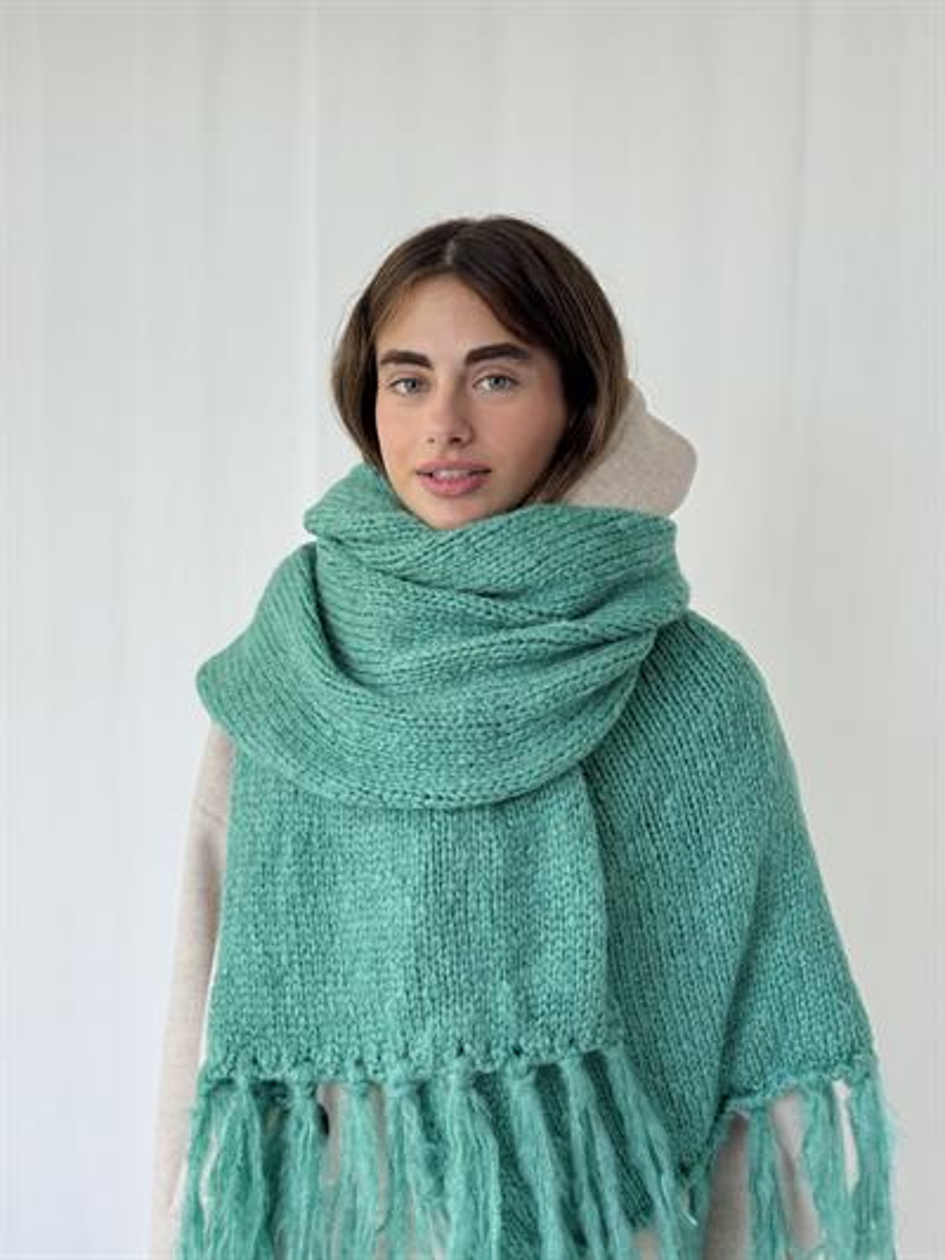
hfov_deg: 30.3
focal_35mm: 48
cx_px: 472
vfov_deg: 39.6
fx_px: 1746
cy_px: 630
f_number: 1.78
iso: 80
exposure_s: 1/148
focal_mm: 6.76
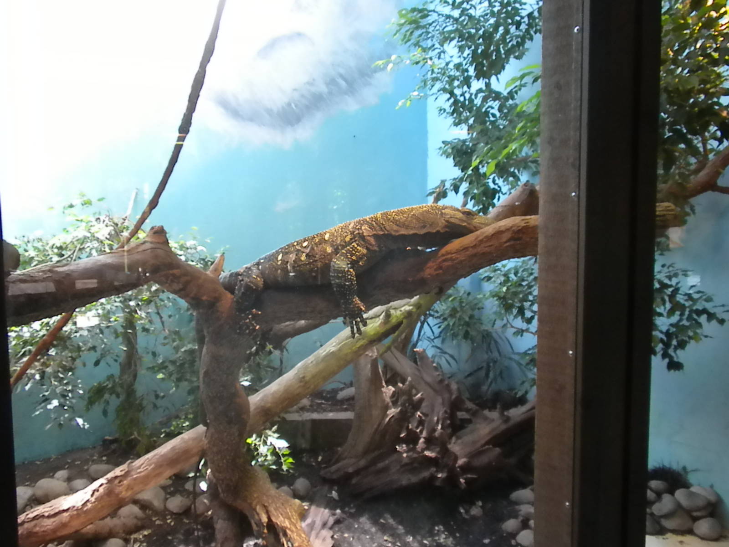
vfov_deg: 38.7
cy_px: 274
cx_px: 364
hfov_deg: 50.1
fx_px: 779
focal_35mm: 37
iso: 640
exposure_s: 1/142
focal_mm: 6.6
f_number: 3.5
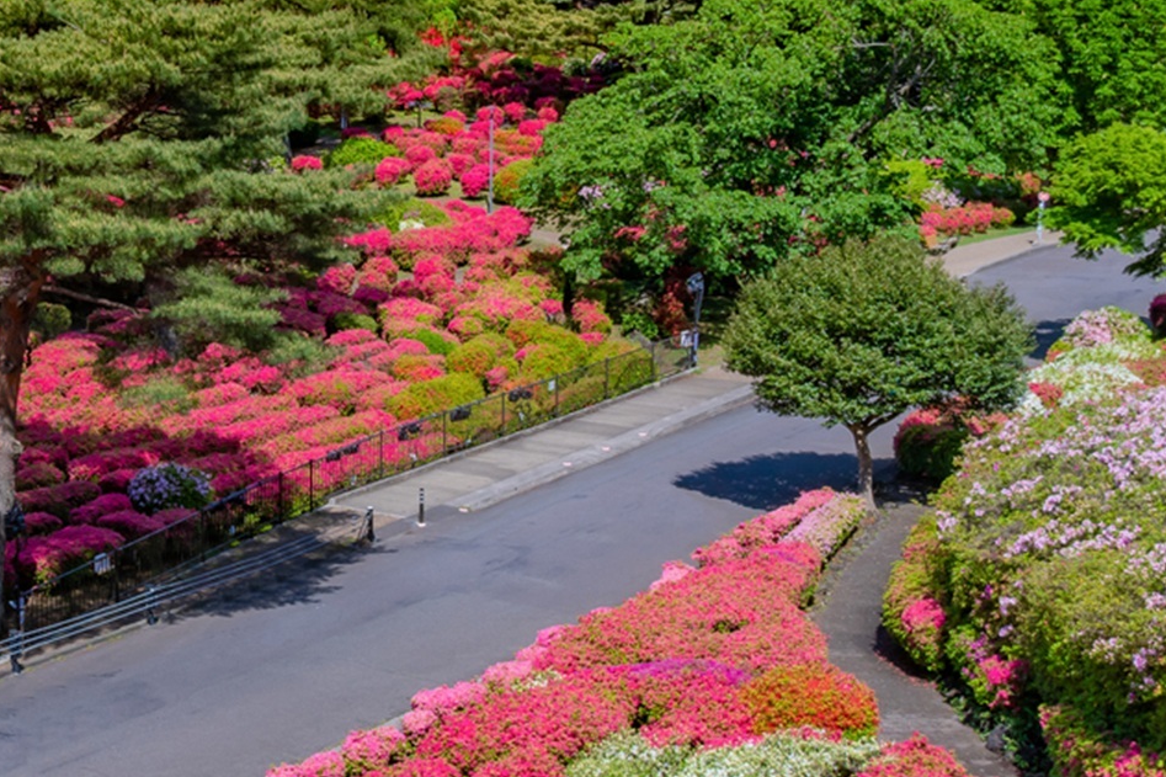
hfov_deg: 25.7
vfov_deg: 17.9
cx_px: 81
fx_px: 2461
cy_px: 353
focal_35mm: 76
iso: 100
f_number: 8
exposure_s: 1/500
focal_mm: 24
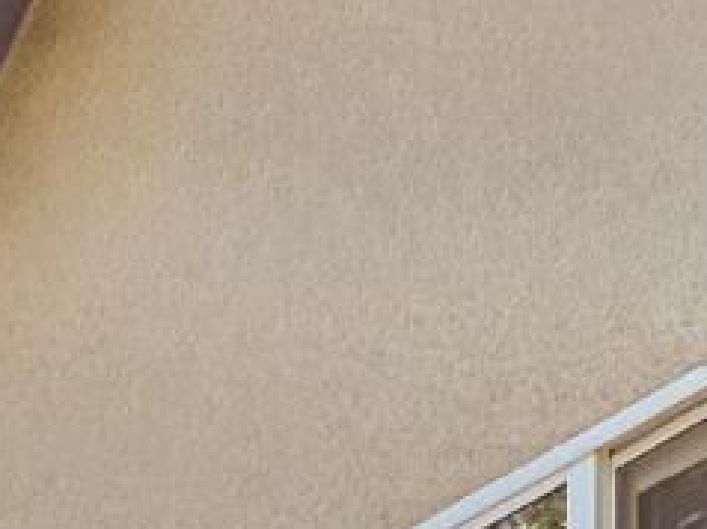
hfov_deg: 11.3
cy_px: 1479
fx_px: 3346
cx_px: -496
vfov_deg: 8.0
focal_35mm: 164
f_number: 1.5
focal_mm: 5.7
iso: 50
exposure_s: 1/2400
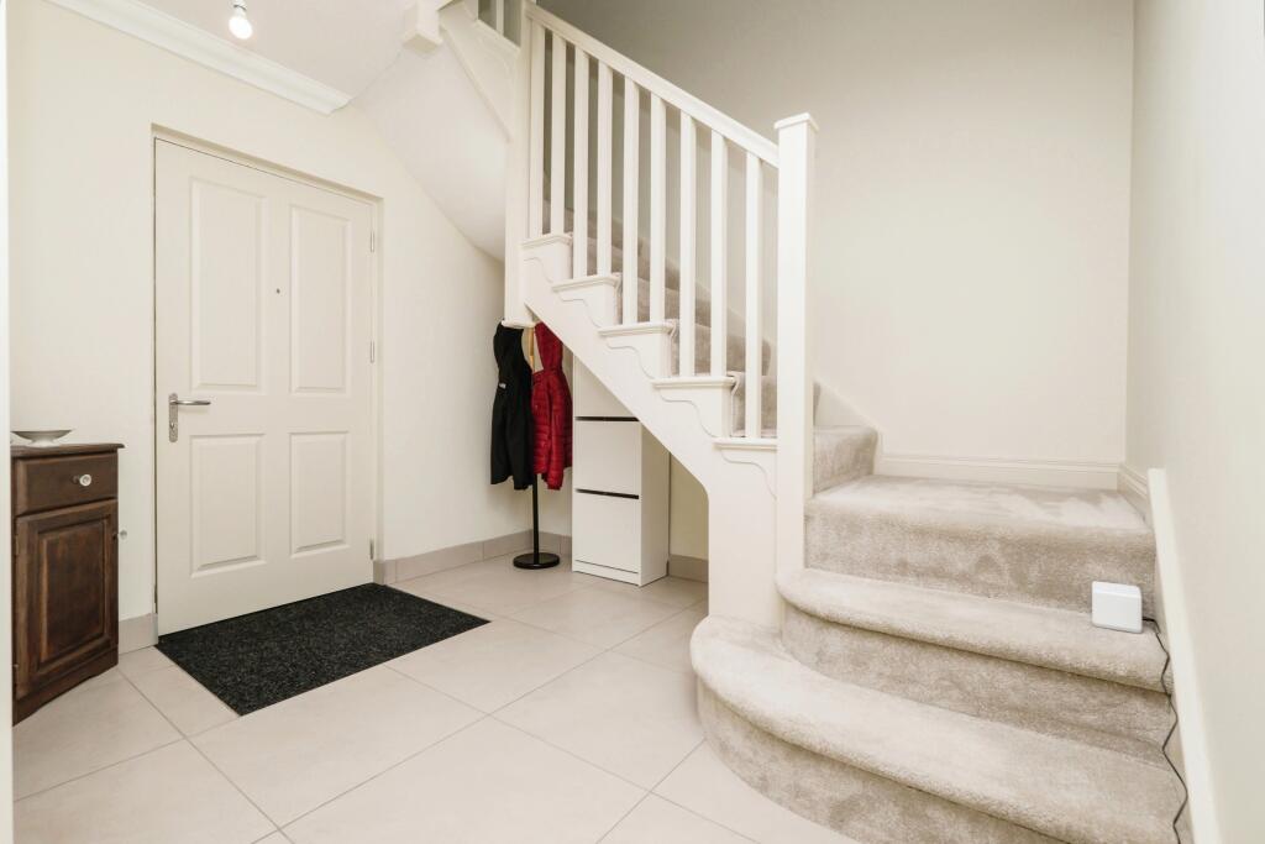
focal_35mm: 15
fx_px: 527
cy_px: 422
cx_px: 632
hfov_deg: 100.4
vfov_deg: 77.3
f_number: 7.1
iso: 800
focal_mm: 10
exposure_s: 1/200
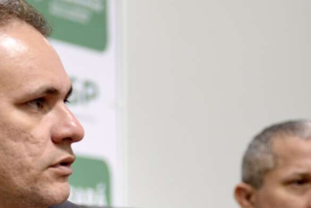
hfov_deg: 9.8
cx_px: 149
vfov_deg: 6.5
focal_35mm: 210
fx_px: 1815
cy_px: 217
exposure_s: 1/320
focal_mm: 60
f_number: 2.8
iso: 1600
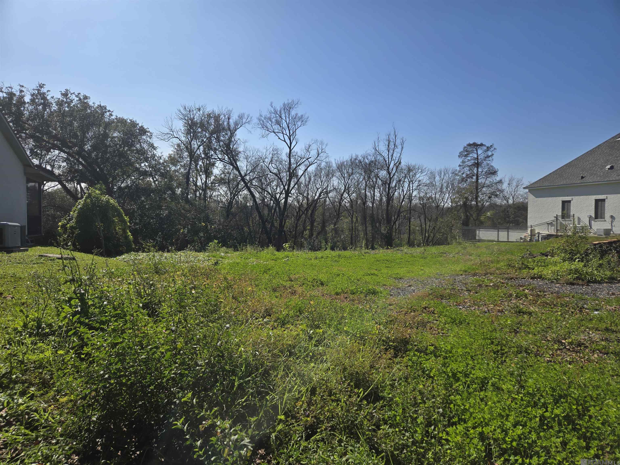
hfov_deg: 73.9
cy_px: 232
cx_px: 310
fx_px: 412
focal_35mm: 23
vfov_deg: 58.9
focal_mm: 5.4
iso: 25
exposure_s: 1/2953
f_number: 1.8
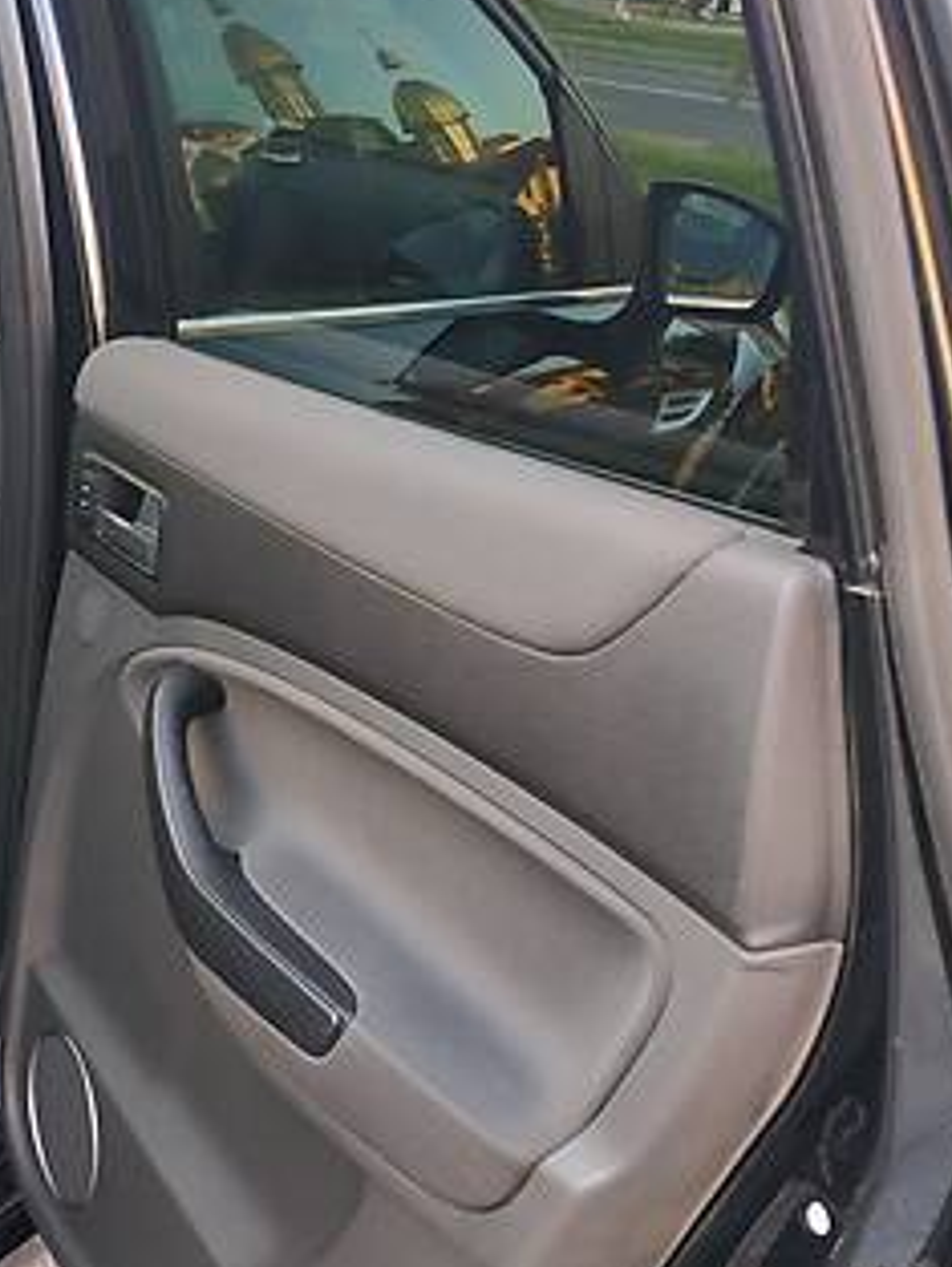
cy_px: 631
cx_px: 199
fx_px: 1686
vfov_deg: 41.2
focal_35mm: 46
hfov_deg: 30.8
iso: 250
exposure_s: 1/33
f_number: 1.9
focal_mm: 3.9
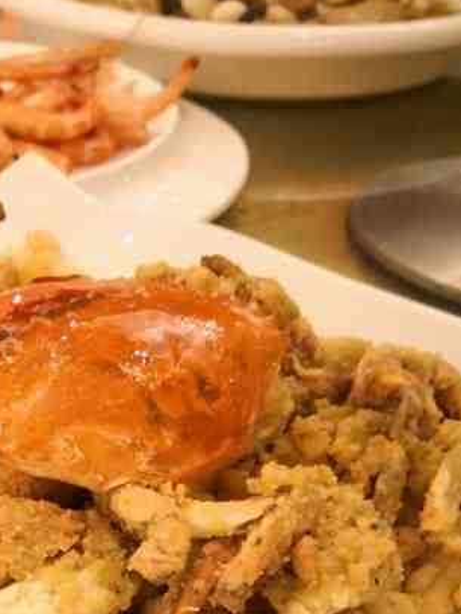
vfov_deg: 29.1
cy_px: 621
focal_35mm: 62
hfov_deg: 22.8
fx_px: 1100
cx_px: 9
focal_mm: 3.95
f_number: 1.6
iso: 250
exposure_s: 1/33.3
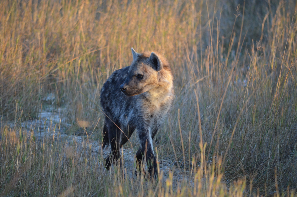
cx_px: 148
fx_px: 3705
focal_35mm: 450
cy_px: 98
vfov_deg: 3.0
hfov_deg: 4.6
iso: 800
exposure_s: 1/250
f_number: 5.6
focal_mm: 300
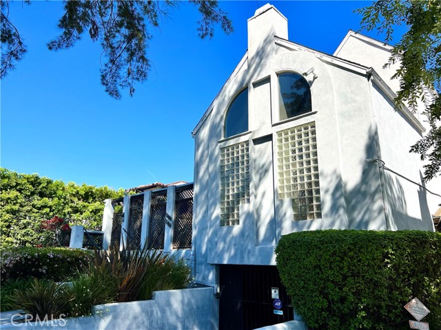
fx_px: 331
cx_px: 220
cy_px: 165
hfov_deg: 67.3
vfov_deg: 53.1
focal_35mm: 26
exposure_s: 1/3968
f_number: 1.5
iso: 50
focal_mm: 5.7
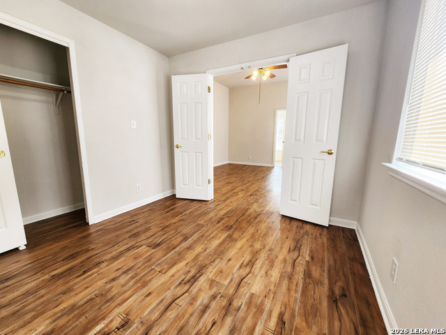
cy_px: 168
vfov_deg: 89.9
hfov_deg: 106.2
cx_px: 223
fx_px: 167
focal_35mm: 13
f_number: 2.2
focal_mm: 2.2
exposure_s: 1/60
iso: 100
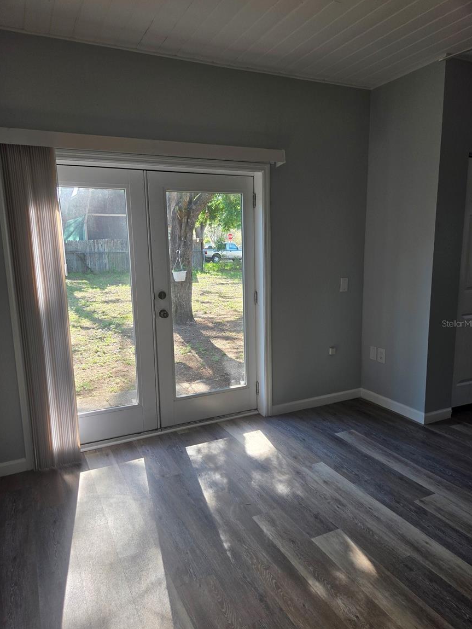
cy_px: 323
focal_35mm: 24
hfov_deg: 56.8
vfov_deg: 71.6
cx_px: 235
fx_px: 436
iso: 50
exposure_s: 1/180
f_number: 1.8
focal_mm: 5.4
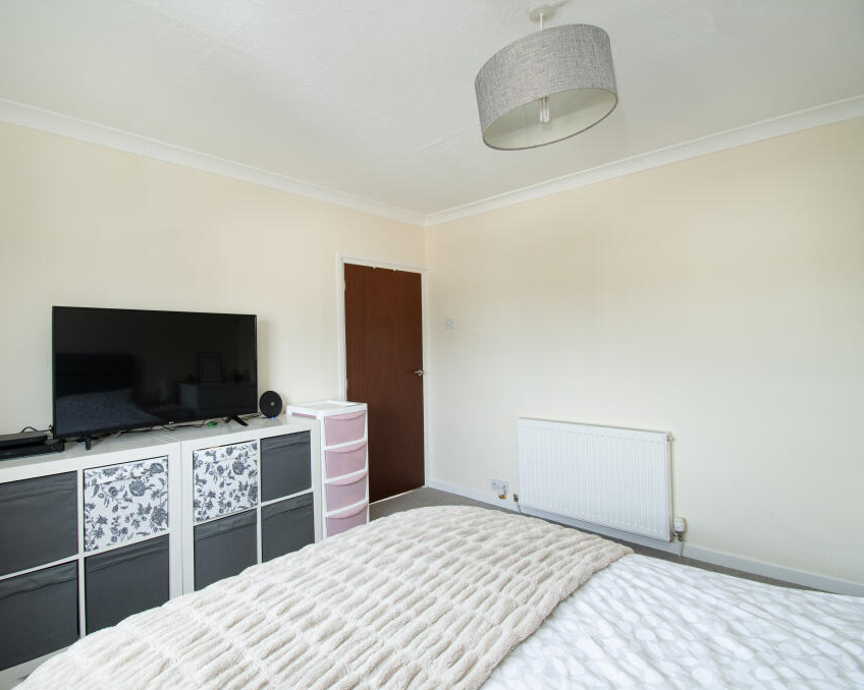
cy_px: 344
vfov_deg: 77.0
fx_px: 435
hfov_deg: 88.9
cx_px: 364
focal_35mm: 17
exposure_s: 1/13
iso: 320
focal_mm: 10
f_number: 8
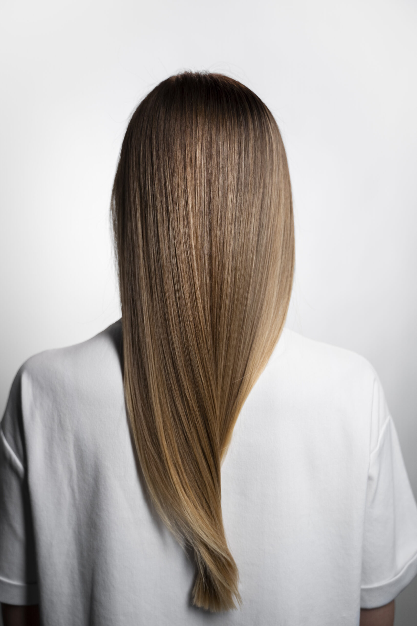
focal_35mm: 41
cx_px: 208
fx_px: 712
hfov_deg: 32.6
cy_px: 313
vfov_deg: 47.4
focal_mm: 41
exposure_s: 1/320
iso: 400
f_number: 2.8
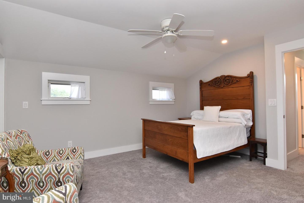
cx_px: 152
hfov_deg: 90.0
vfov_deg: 67.5
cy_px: 102
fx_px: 152
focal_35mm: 18
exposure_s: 1/50
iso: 800
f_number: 8
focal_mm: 12
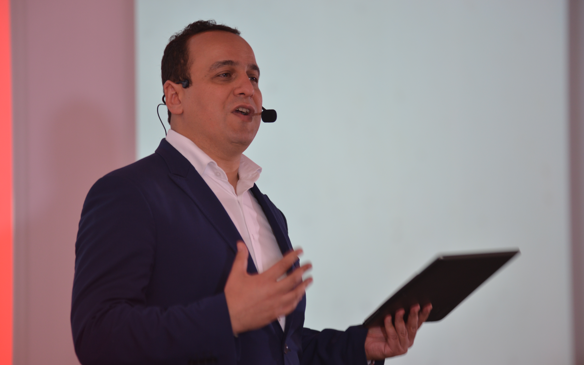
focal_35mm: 184
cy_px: 186
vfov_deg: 7.1
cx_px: 292
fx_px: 2929
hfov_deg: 11.4
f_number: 2.8
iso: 640
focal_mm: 180
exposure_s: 1/80
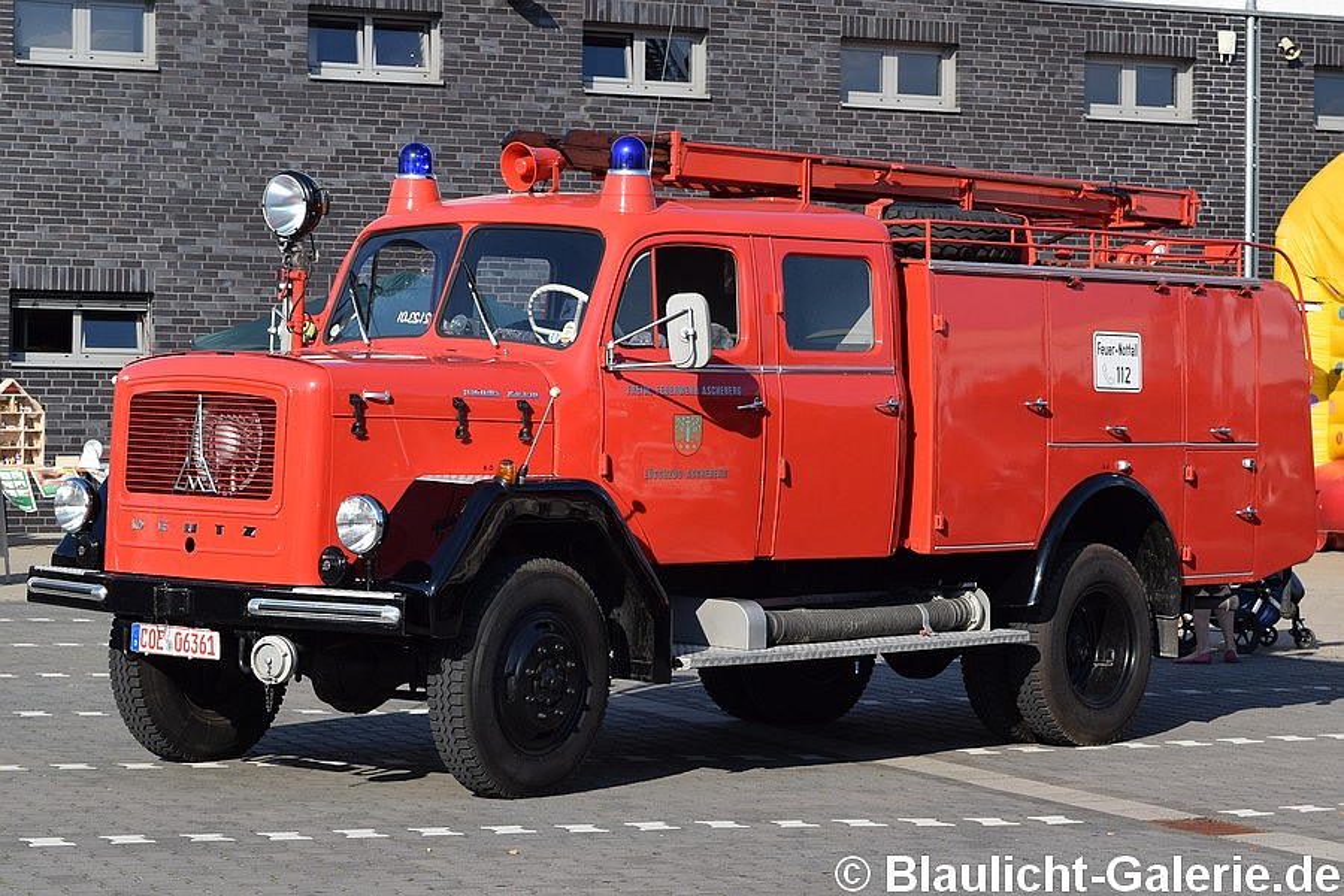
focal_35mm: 82
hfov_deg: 24.6
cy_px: 448
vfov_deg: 16.6
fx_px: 3080
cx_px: 672
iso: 200
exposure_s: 1/320
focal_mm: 55
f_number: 9
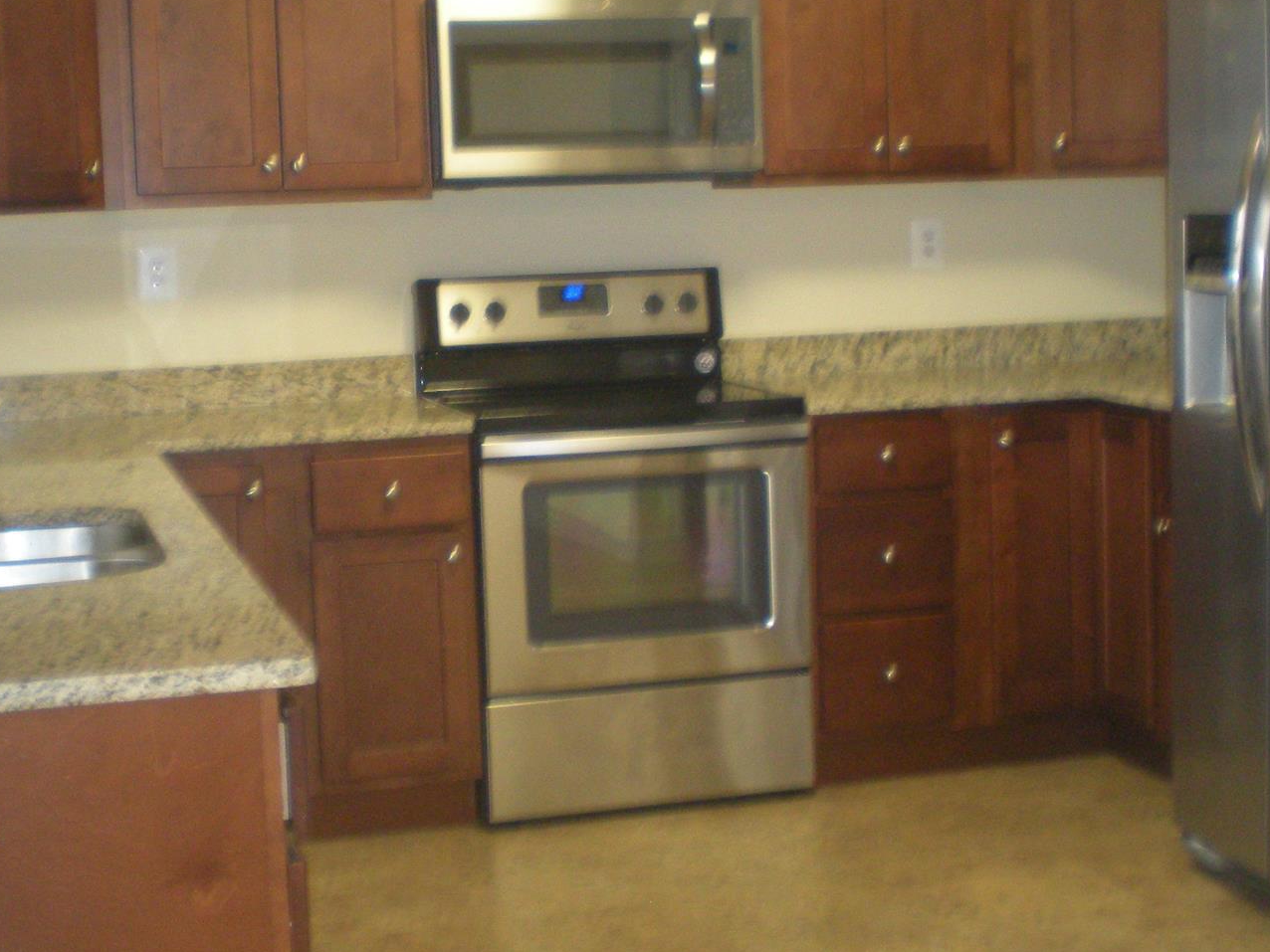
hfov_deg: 31.7
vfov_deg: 23.9
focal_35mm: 61
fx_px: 2238
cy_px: 343
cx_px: 610
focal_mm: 6.3
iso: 235
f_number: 3.1
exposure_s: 1/30
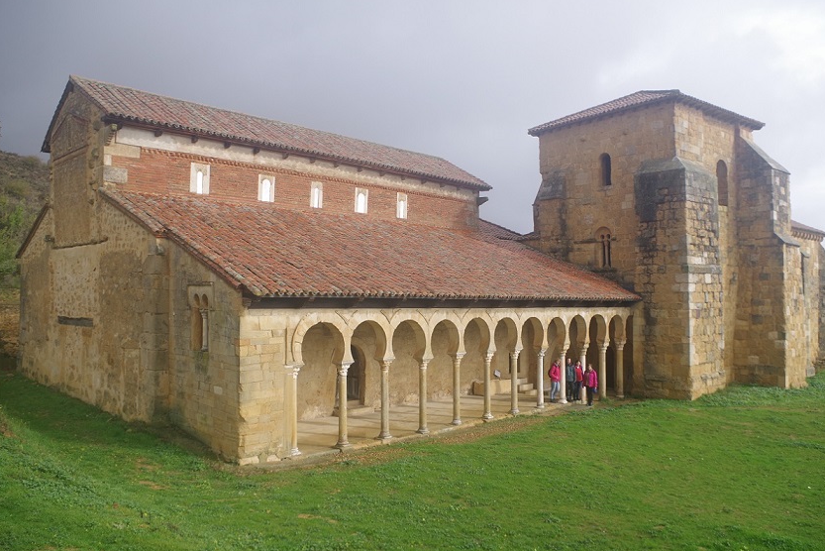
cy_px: 272
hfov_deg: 65.4
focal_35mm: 28
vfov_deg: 46.4
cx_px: 425
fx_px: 642
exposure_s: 1/250
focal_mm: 18
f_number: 7.1
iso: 200
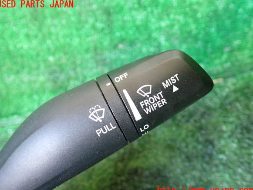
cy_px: 97
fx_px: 226
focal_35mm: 31
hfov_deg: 58.4
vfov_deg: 45.4
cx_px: 125
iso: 500
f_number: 2.3
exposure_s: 1/30
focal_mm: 5.4
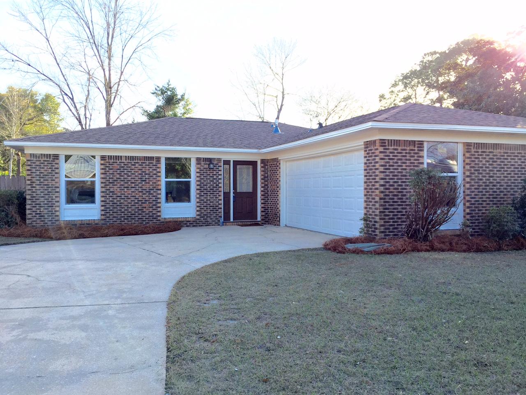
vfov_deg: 48.2
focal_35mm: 29
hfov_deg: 61.7
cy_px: 198
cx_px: 263
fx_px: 441
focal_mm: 4.15
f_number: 2.2
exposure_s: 1/314
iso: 32
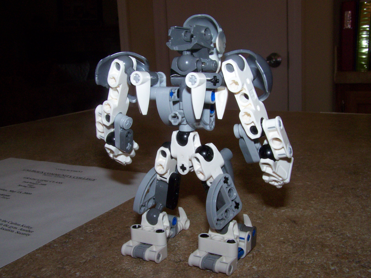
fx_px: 429
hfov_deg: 46.8
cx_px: 186
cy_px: 139
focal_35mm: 40
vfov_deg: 36.0
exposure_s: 1/80
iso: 200
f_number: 7.1
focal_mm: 6.7
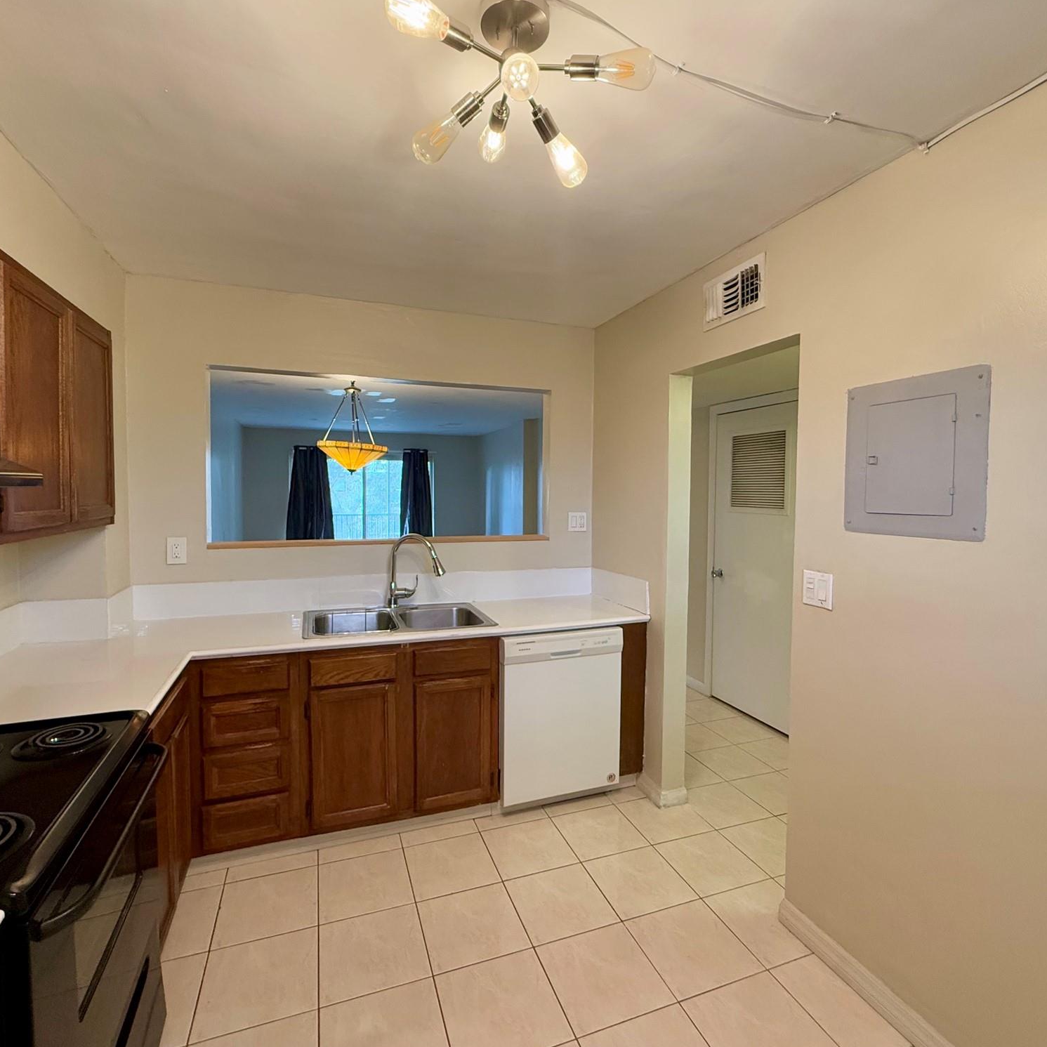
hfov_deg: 84.0
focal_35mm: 17
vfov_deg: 84.0
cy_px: 513
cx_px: 534
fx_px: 582
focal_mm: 2.22
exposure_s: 1/60
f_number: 2.2
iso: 400
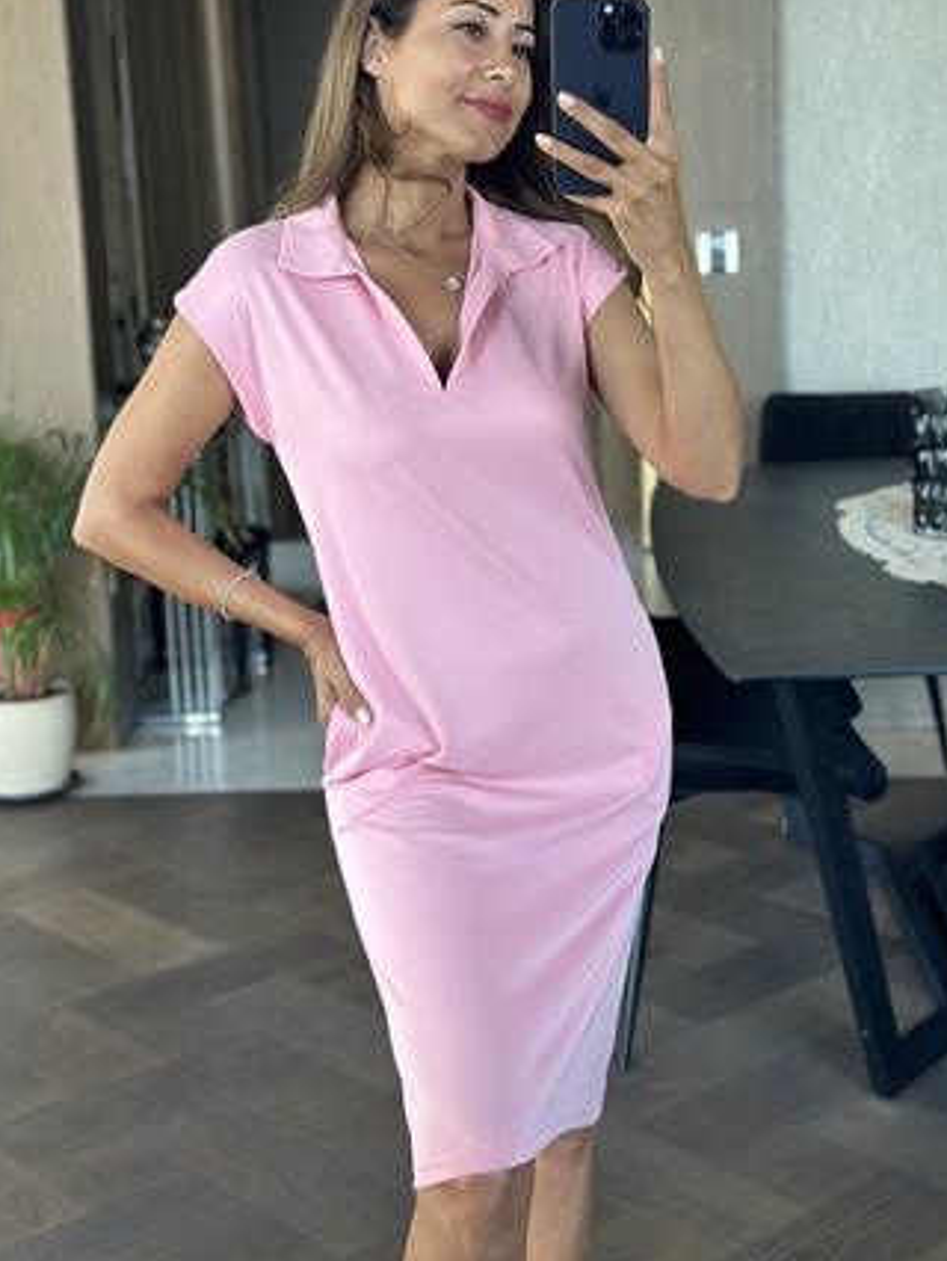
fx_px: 2077
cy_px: 524
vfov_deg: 33.7
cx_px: 459
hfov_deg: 25.7
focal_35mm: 57
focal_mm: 6.86
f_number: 1.78
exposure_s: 1/60
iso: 125
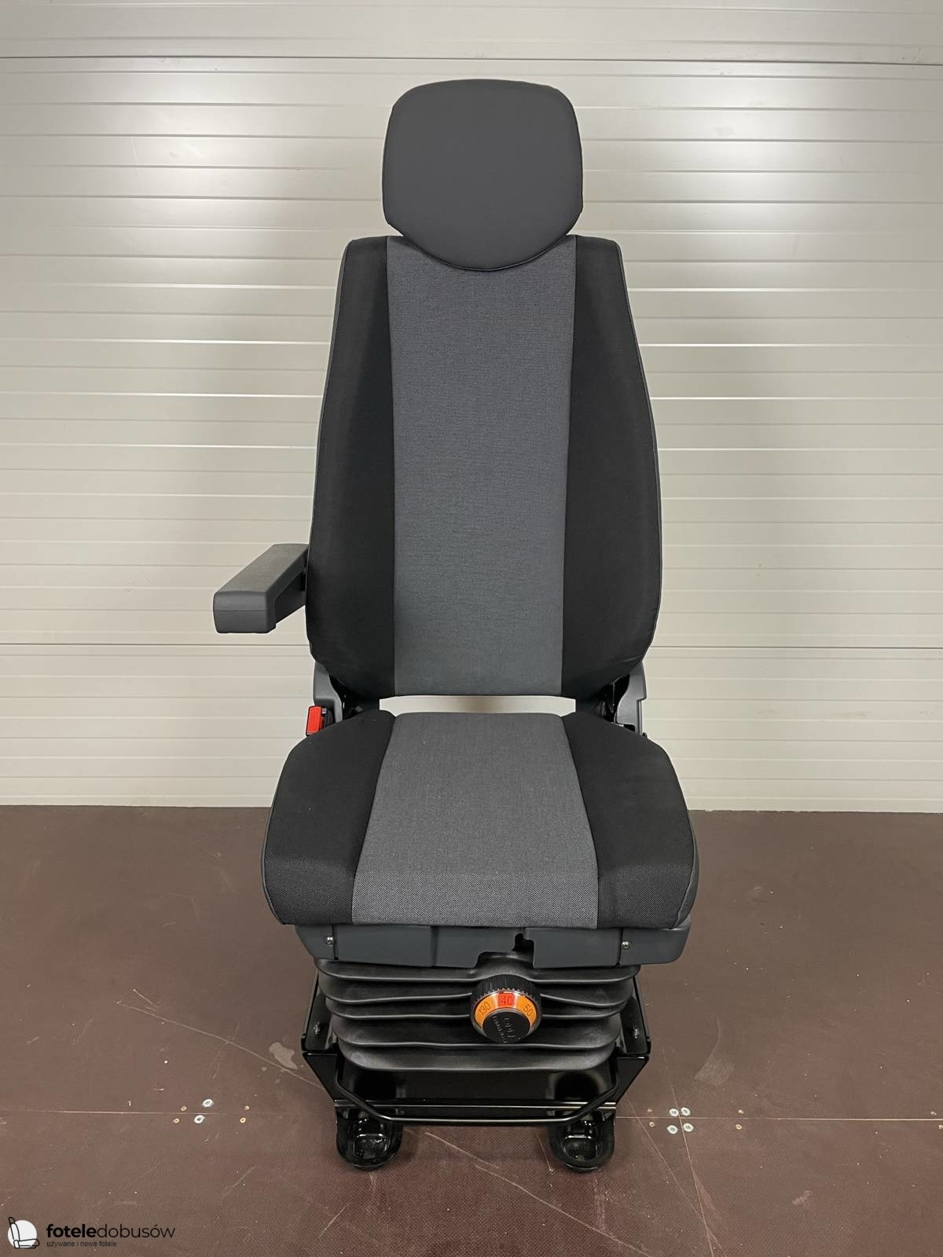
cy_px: 628
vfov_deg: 67.3
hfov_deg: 53.1
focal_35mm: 26
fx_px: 944
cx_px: 472
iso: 64
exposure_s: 1/50
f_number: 1.6
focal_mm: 4.2
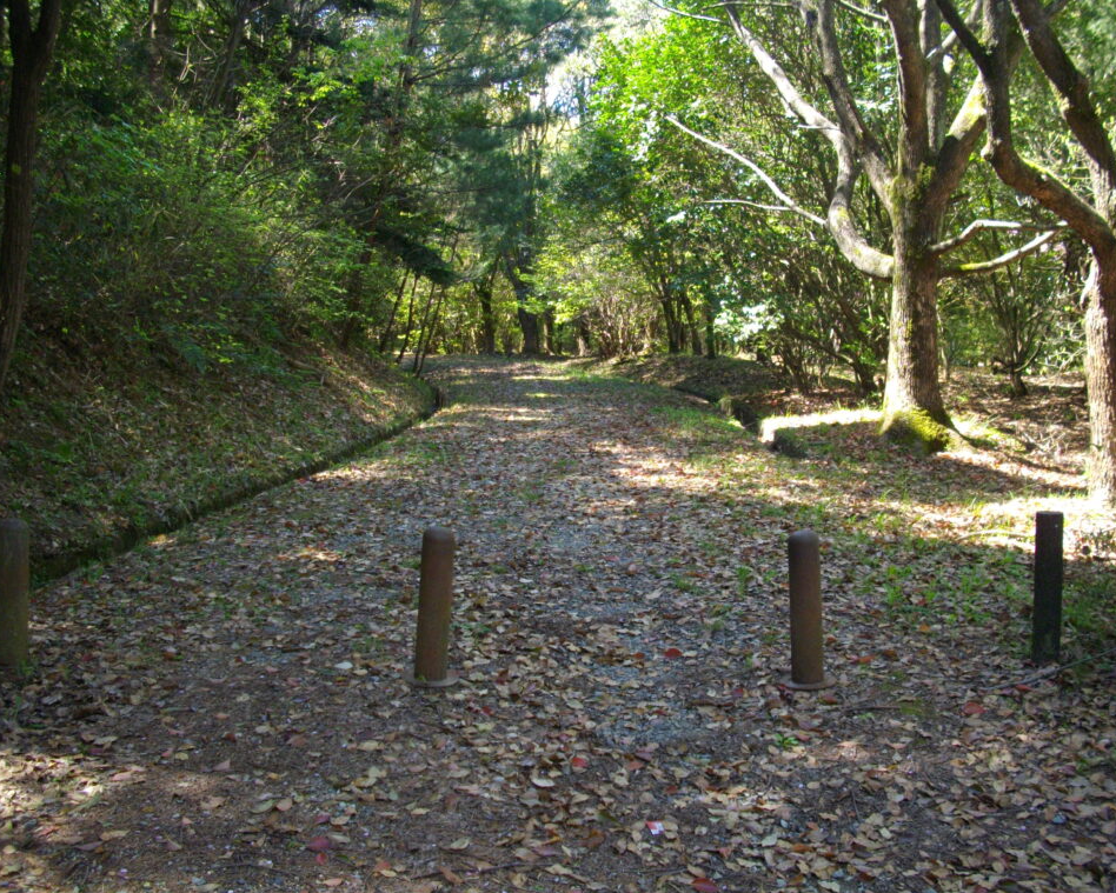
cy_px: 442
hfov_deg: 46.8
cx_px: 573
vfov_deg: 38.2
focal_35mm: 39
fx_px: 1289
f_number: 2.8
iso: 156
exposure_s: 1/125
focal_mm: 6.2
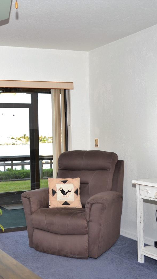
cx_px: -8
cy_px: 141
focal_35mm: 43
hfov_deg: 26.0
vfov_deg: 47.4
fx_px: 318
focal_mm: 18
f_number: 4
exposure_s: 1/125
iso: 320
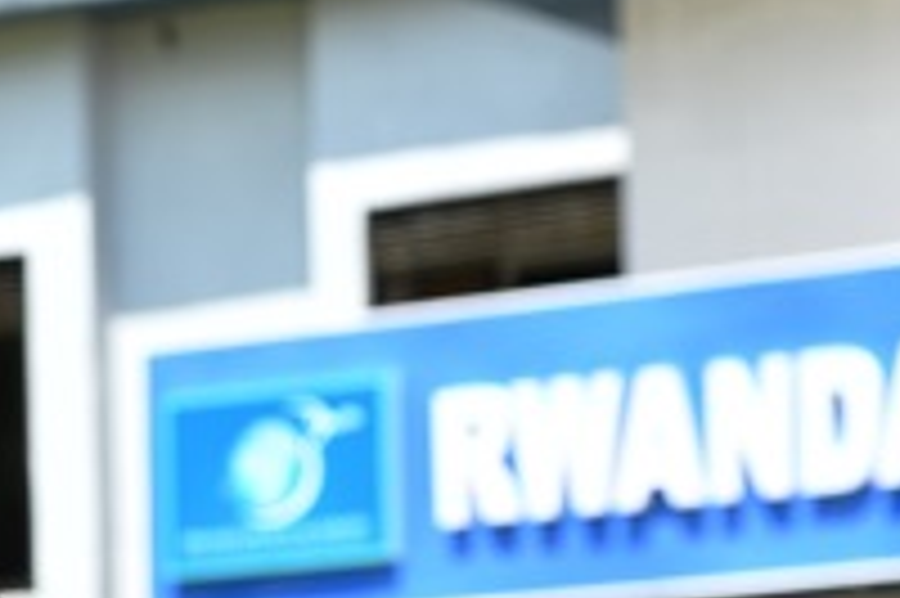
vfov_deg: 5.0
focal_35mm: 273
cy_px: 958
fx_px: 6819
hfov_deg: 7.5
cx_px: -18
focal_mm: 78
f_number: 7.1
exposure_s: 1/200
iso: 200
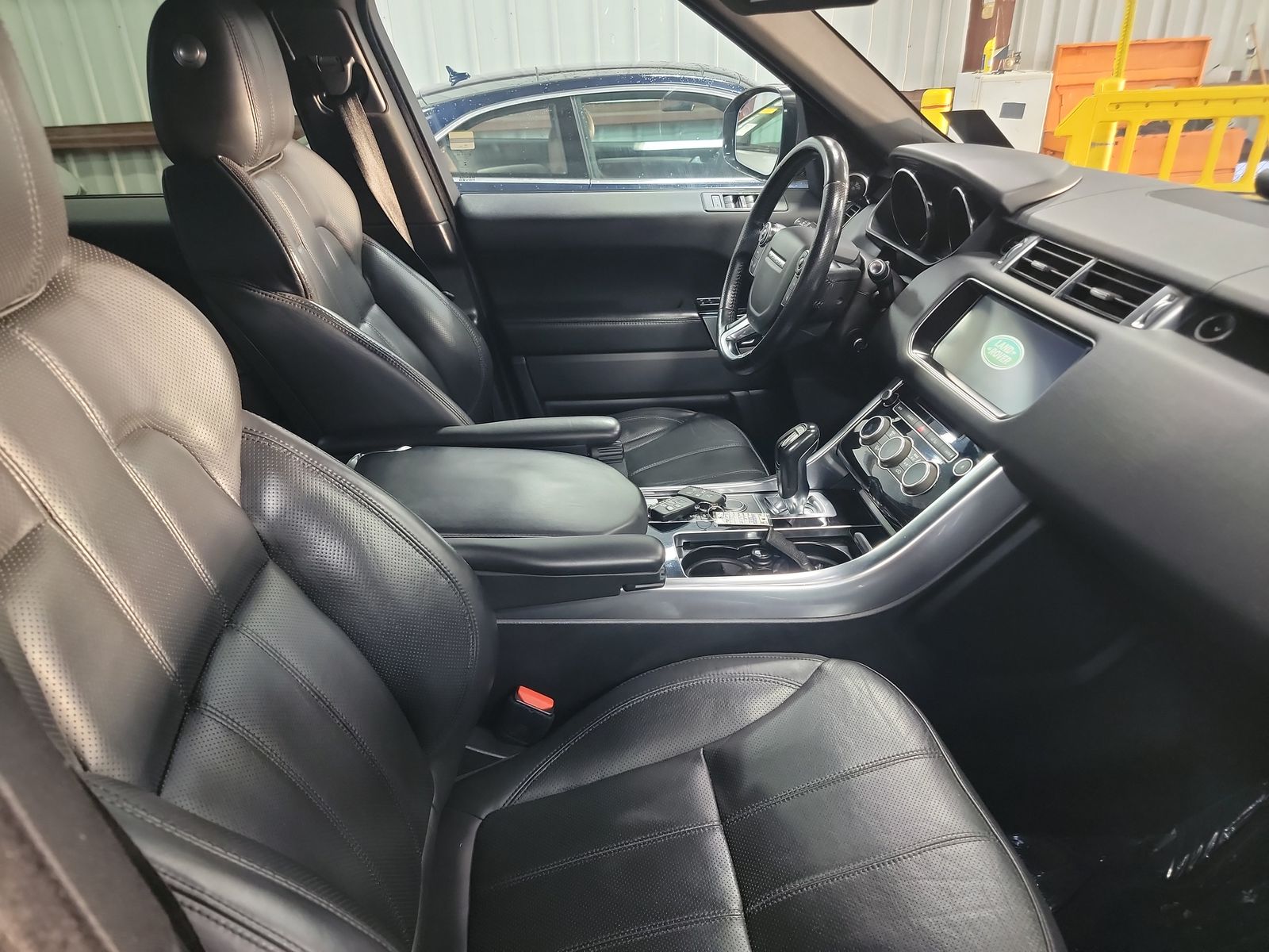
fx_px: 880
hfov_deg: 71.6
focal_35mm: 24
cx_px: 634
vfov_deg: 56.8
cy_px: 476
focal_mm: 6.7
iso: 853
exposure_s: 1/39
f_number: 1.8
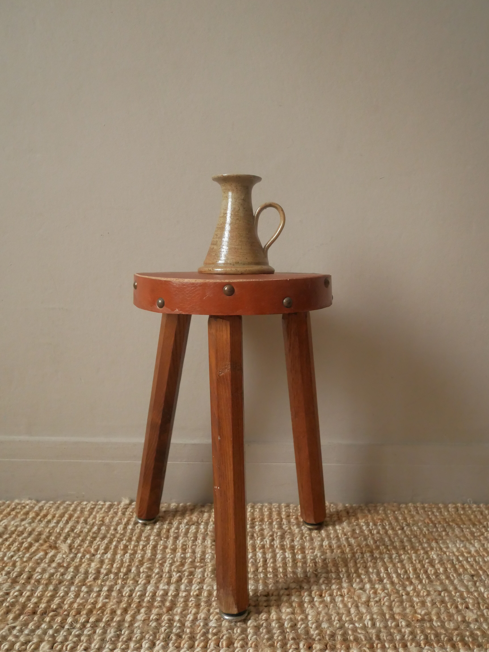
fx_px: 527
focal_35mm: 28
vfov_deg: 63.4
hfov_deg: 49.8
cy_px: 326
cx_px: 244
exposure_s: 1/60
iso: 2500
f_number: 3.6
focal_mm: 14
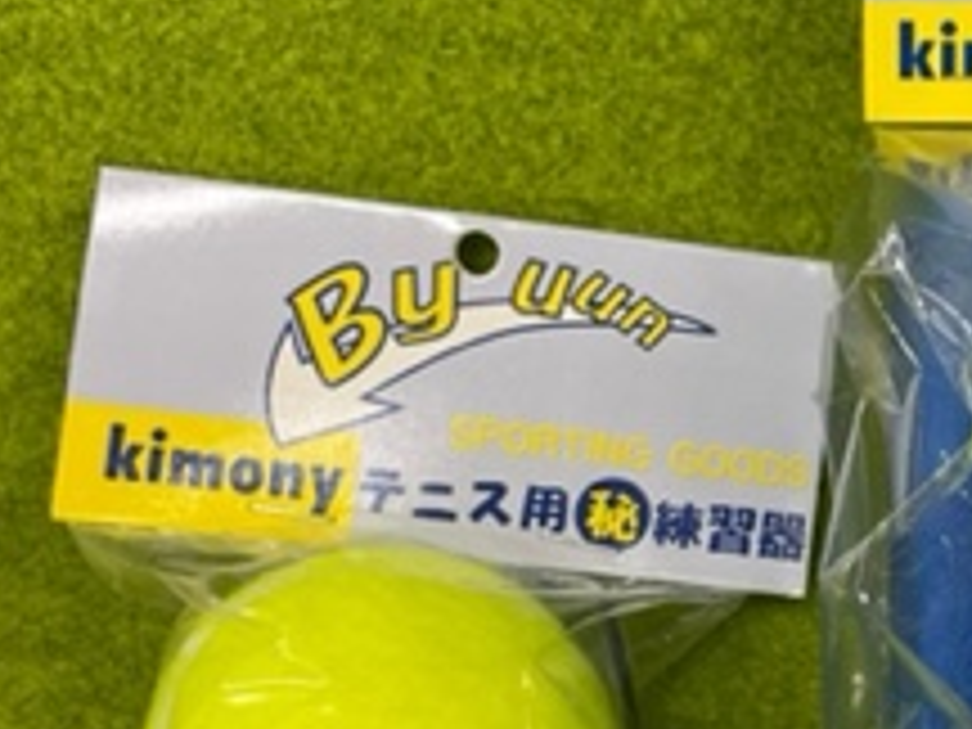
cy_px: 414
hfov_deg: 24.1
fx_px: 2162
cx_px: 990
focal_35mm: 77
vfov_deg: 19.1
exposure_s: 1/120
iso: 125
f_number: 1.6
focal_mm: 4.2
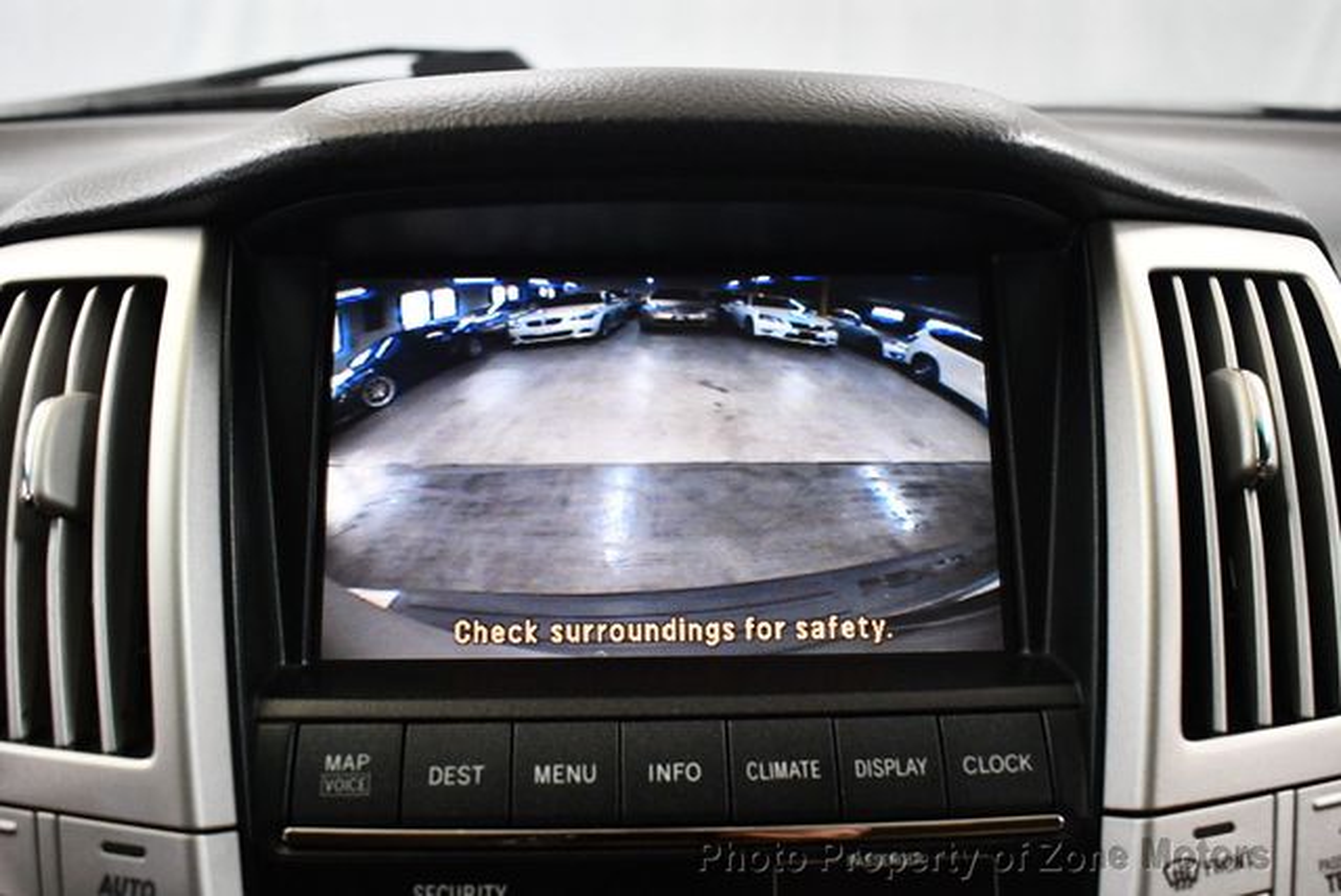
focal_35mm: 36
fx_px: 1342
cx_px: 670
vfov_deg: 36.9
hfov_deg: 53.1
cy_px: 448
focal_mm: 18
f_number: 3.5
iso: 2500
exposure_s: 1/125
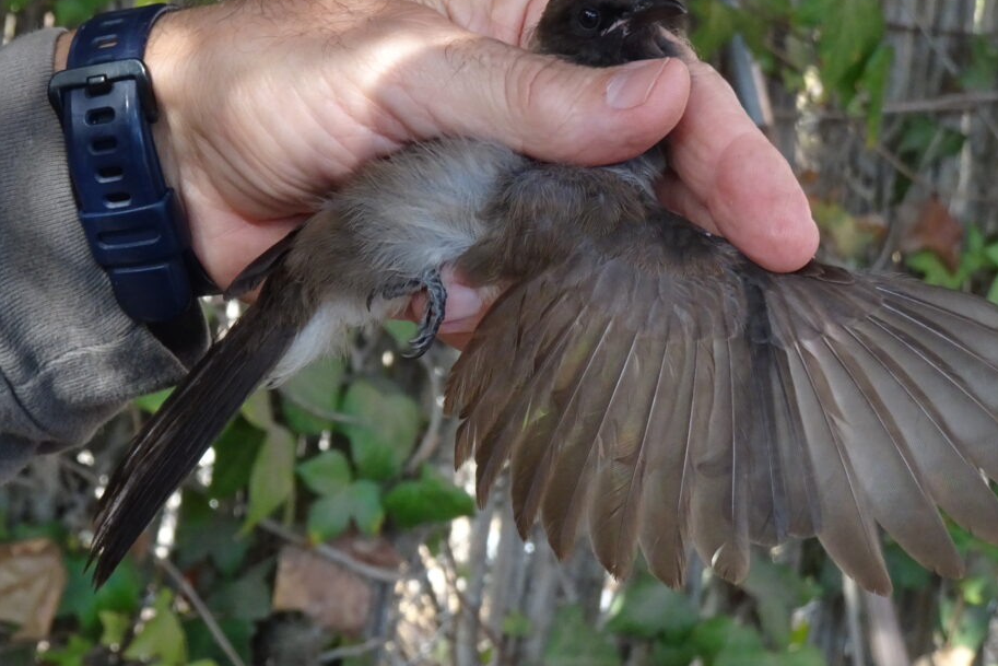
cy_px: 351
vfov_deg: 13.0
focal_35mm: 105
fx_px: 2911
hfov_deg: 19.4
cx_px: 540
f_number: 5
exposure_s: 1/200
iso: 400
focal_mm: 15.45
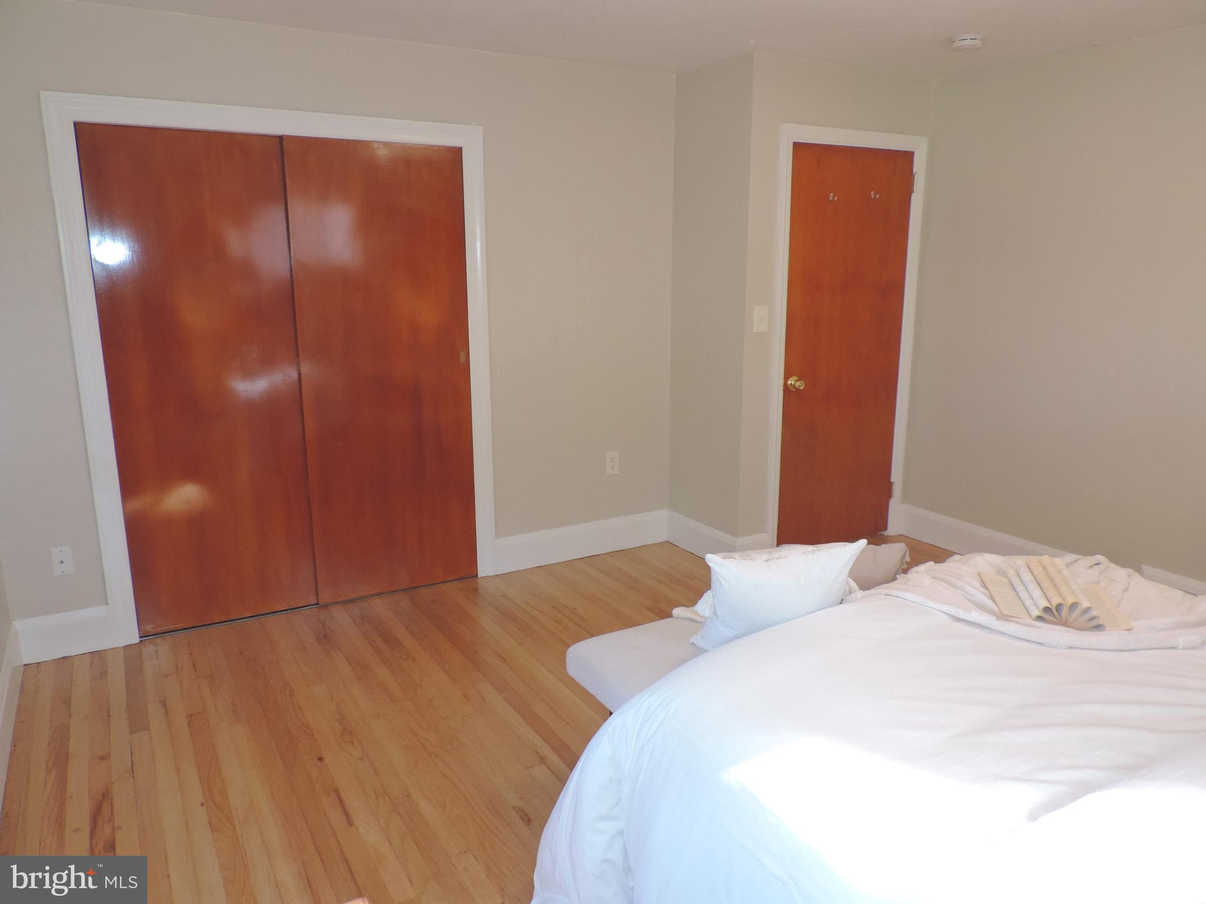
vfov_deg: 56.8
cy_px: 452
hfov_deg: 71.6
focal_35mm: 24
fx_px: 836
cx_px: 603
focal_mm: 4.3
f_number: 3
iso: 360
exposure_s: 1/40
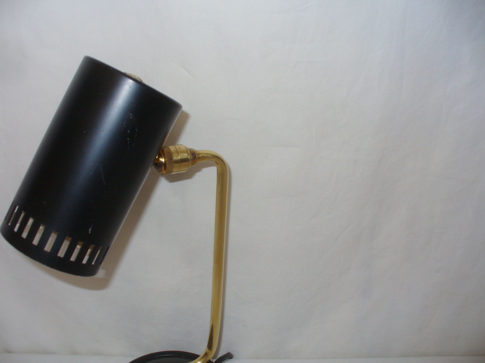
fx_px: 518
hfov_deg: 50.1
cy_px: 182
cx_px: 242
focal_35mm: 37
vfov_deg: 38.7
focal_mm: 6.1
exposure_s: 1/30
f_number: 2.8
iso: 100
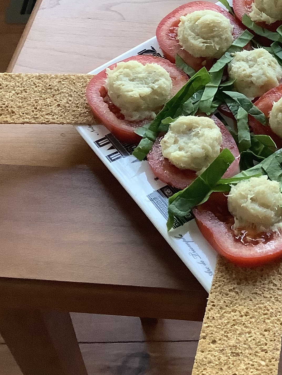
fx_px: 771
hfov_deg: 20.2
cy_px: 37
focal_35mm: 71
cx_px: 263
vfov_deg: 26.5
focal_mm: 3.3
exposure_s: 1/60
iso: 250
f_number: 2.4
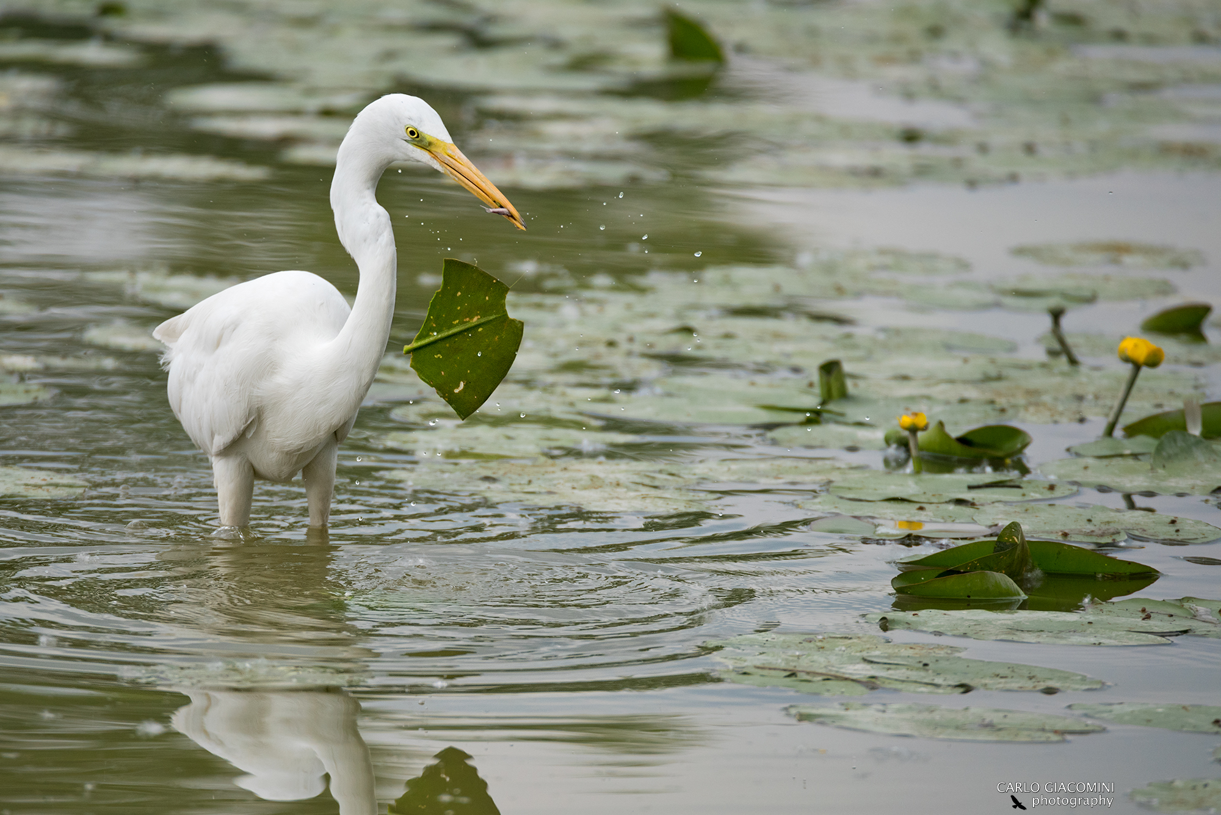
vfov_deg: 2.3
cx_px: 610
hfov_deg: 3.4
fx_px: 20356
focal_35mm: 600
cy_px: 408
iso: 720
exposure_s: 1/2000
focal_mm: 600
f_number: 7.1
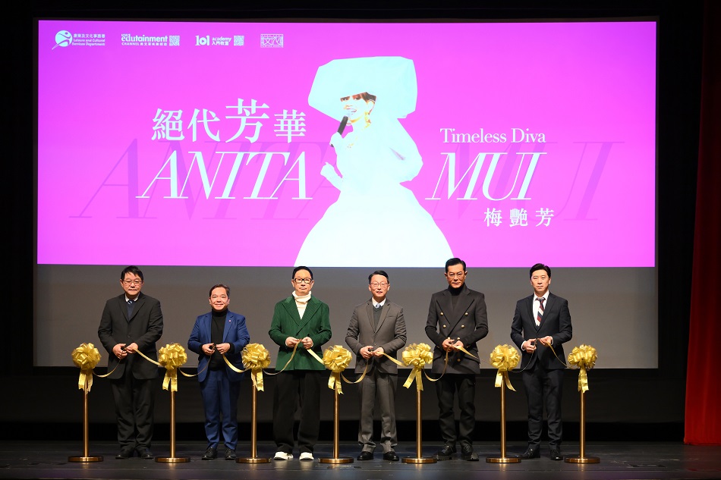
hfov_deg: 28.8
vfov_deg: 19.4
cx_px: 360
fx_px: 1402
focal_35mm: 70
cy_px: 240
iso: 4000
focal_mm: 70
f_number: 4.5
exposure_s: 1/160
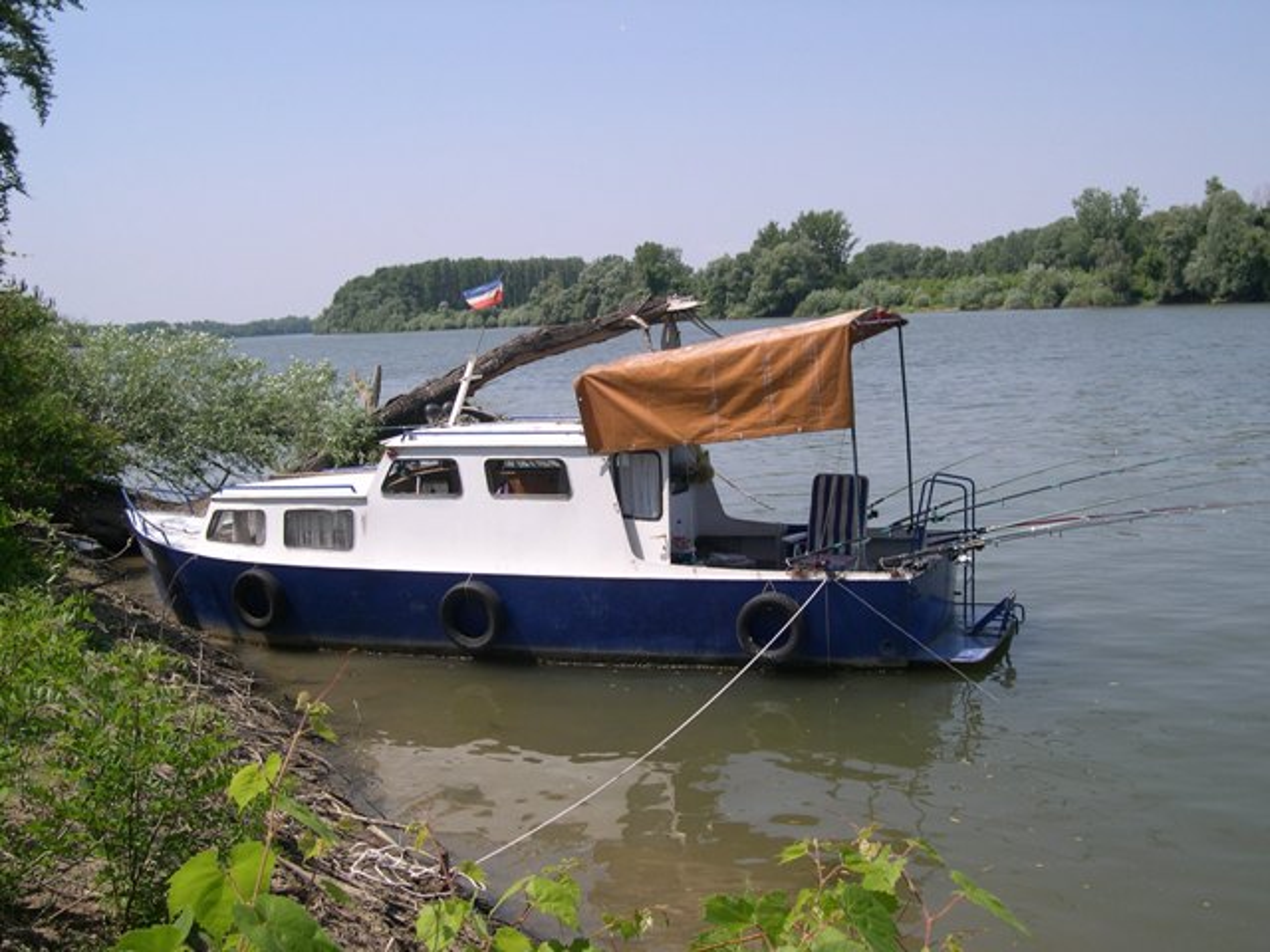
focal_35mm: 38
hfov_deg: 49.0
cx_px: 635
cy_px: 476
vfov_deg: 37.7
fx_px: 1394
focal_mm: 8
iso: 100
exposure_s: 1/194
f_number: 7.6
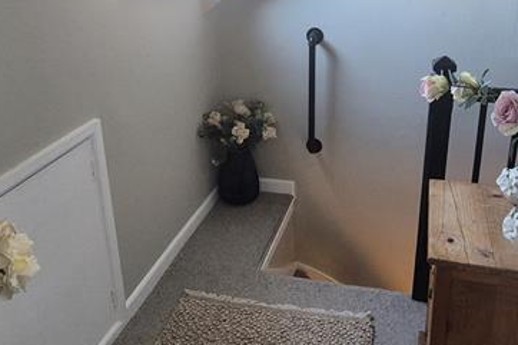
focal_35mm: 34
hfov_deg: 55.8
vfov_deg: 38.3
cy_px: 111
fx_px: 489
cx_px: 277
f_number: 2.2
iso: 320
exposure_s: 1/50
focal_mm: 2.2
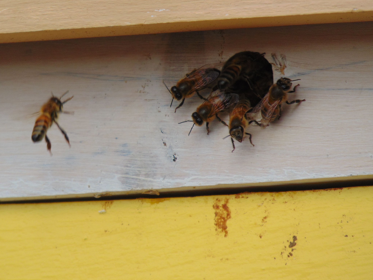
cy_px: 112
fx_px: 11885
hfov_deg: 1.8
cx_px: 161
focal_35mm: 1103
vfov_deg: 1.3
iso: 80
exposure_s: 1/400
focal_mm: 157.1
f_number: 5.9
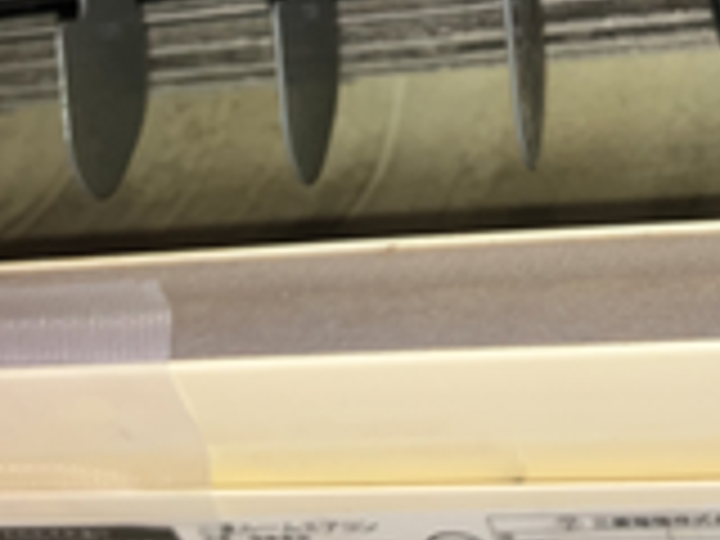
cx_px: 477
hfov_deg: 27.6
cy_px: 18
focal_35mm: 70
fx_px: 1456
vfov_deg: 20.4
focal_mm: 3.99
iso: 32
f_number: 1.8
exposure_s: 1/42
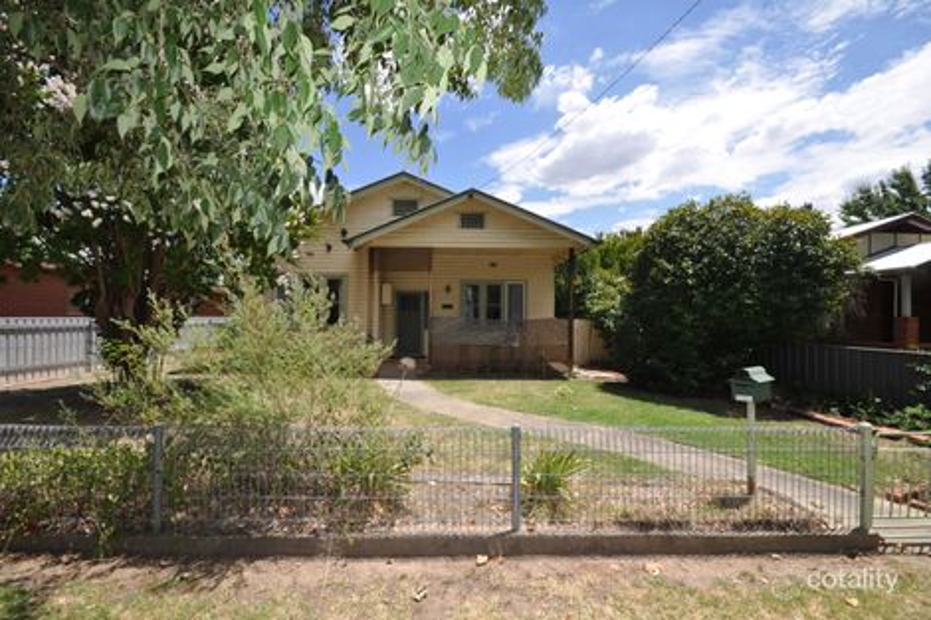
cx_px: 466
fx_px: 388
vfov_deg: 77.3
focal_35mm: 15
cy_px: 310
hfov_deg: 100.4
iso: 200
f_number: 13
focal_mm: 10
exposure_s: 1/200
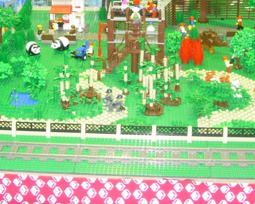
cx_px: 124
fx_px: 641
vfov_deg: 17.8
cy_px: 20
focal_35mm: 85
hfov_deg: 22.5
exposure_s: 1/6.1
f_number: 2.8
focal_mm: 7.8
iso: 79
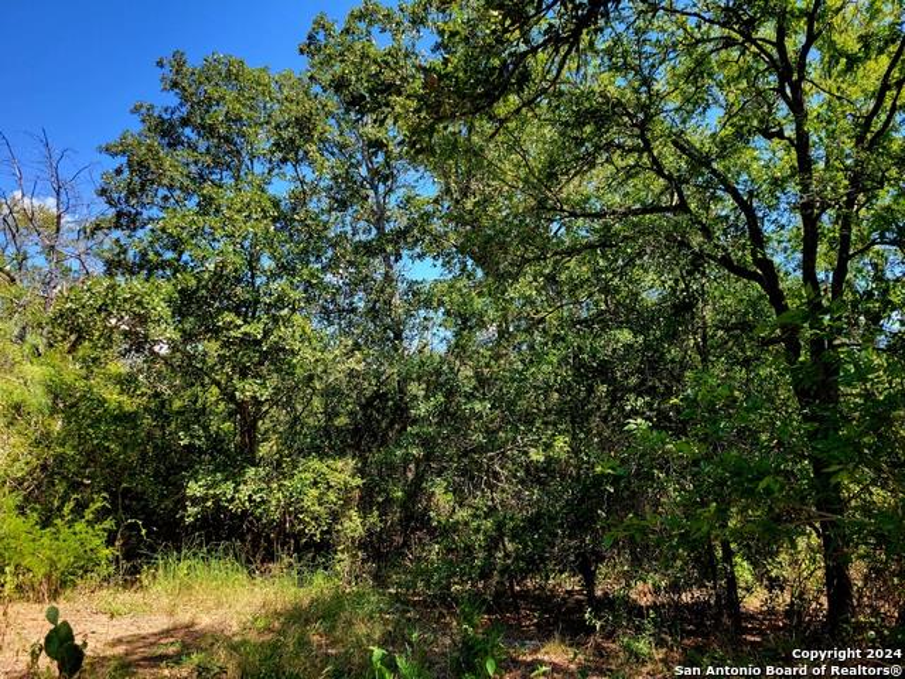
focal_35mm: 26
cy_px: 340
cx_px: 452
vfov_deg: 53.1
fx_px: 680
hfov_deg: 67.3
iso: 40
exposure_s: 1/625
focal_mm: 5.4
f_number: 1.8
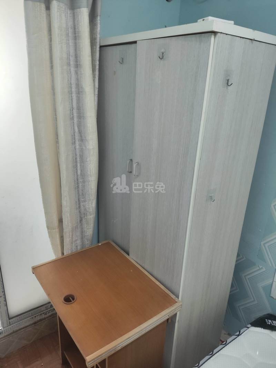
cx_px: 138
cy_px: 184
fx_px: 266
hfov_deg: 54.9
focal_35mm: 25
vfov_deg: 69.4
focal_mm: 4.71
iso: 96
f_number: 1.79
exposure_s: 1/33.3
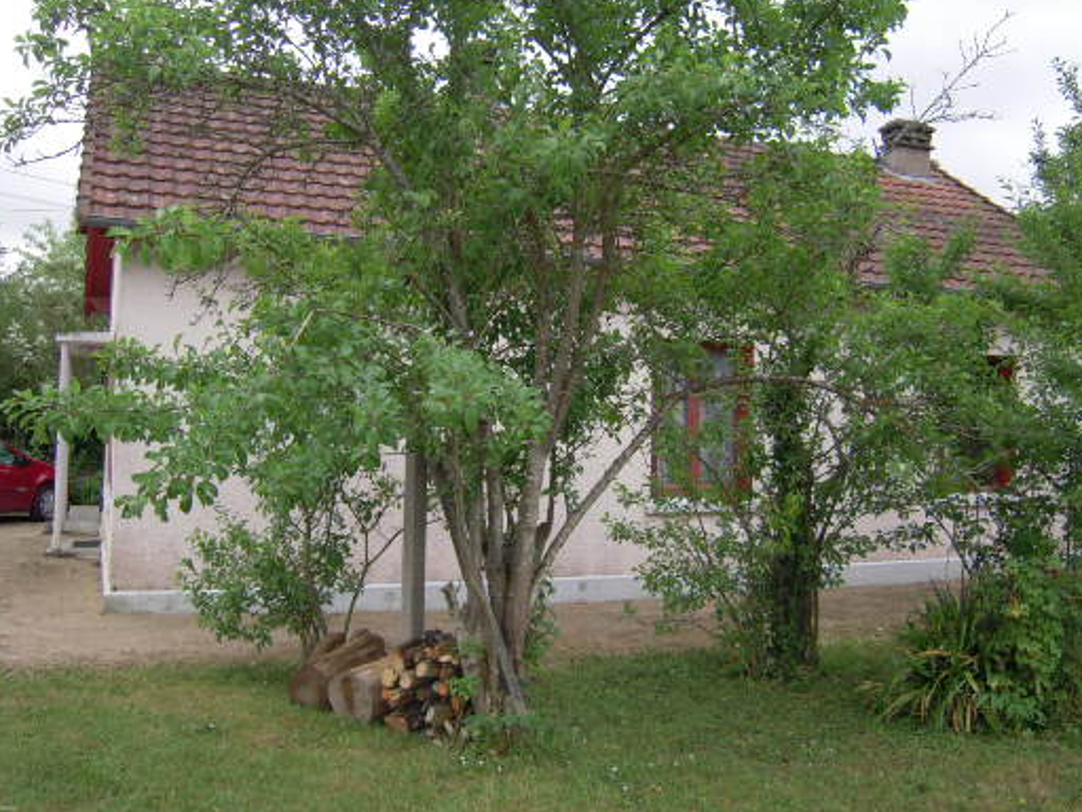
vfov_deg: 40.6
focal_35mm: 35
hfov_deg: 52.6
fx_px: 1094
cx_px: 587
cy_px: 343
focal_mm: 5
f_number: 2.7
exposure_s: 1/320
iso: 100
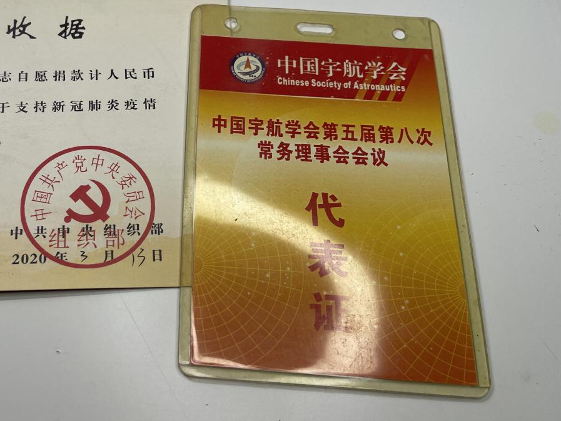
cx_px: 126
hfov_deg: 45.8
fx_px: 632
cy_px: 166
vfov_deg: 36.7
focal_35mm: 39
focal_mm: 5.1
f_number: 1.6
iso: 32
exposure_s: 1/185
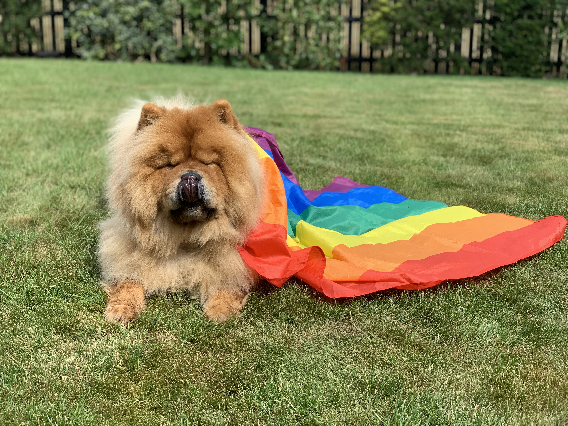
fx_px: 853
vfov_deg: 28.0
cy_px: 213
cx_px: 284
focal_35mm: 52
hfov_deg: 36.8
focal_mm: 6
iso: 16
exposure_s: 1/505
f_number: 2.4
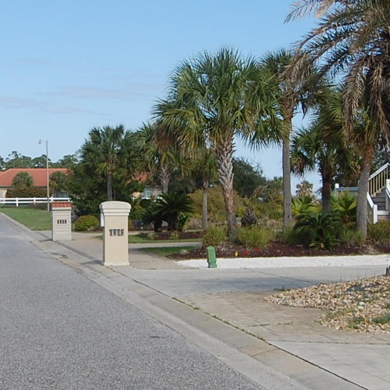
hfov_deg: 20.9
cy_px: 184
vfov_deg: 20.9
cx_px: 151
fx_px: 1058
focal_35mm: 83
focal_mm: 18
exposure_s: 1/320
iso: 200
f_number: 9
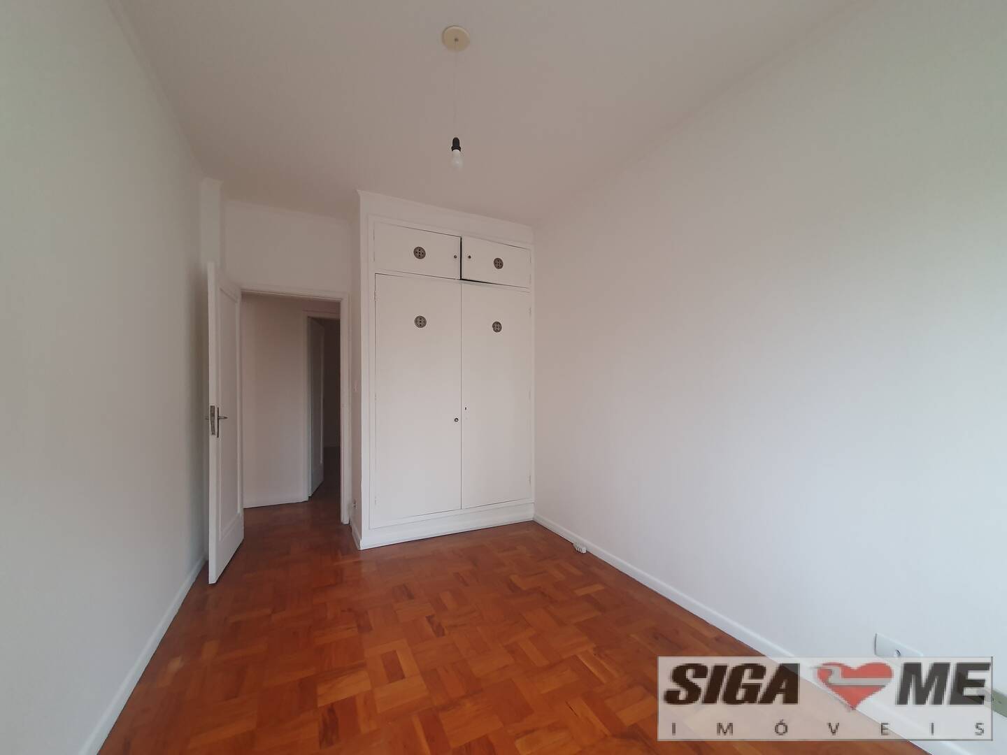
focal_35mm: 13
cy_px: 378
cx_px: 504
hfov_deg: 106.2
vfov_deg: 89.9
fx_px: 378
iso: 250
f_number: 2.2
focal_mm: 1.8
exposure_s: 1/50
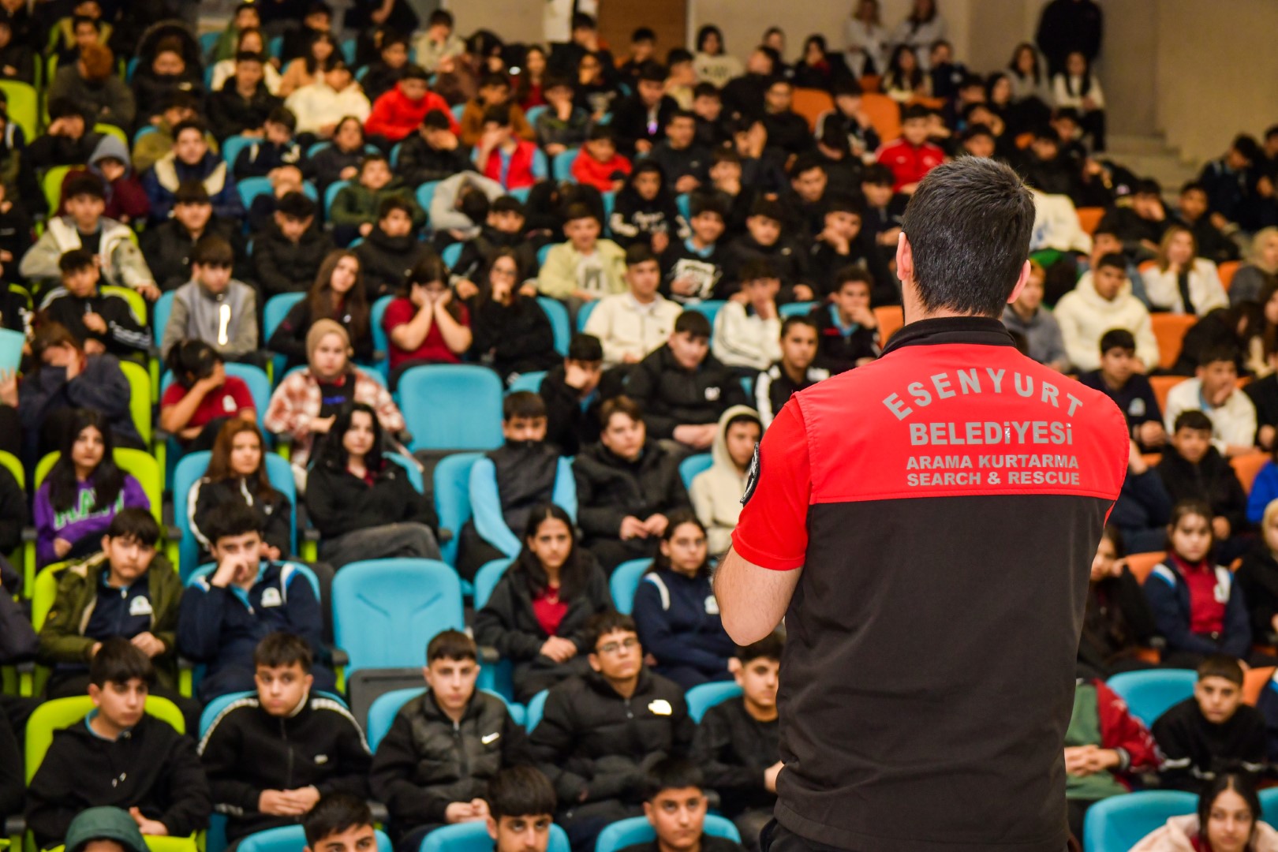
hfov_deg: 34.5
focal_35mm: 58
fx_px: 2059
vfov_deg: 23.4
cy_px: 426
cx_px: 639
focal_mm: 58
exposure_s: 1/250
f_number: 4.5
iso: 1250
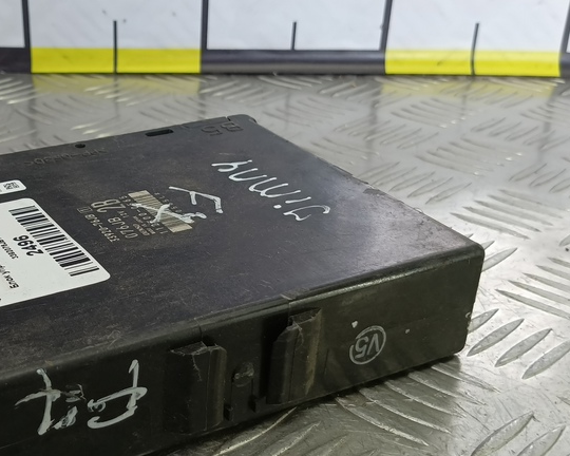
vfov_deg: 30.1
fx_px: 843
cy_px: 296
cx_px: 142
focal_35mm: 50
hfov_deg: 36.5
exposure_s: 1/50
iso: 88
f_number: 1.6
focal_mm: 4.11
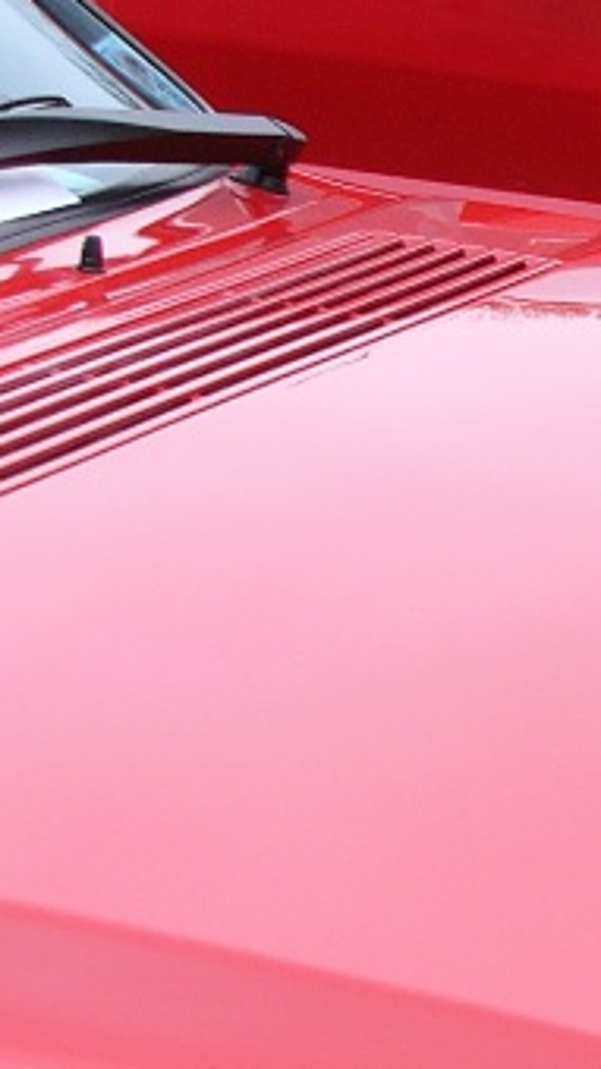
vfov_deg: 15.1
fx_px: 3999
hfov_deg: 8.2
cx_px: 1136
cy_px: 890
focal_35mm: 141
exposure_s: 1/125
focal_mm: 7.1
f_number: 4
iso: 50
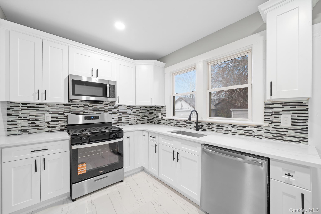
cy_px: 107
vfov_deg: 85.4
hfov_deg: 108.3
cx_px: 160
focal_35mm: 13
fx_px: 116
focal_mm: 13
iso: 250
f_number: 8
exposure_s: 1/1.67
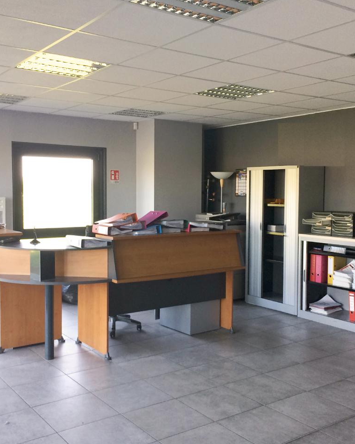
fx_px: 499
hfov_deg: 39.2
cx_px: 170
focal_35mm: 38
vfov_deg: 47.9
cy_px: 222
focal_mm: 4.15
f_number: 2.2
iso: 32
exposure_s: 1/33
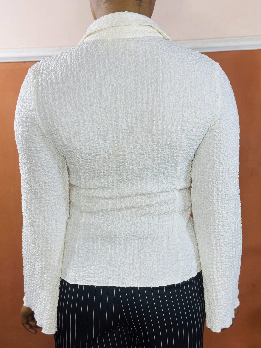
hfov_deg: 30.3
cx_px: 130
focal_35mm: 48
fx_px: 483
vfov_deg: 39.7
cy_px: 174
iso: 64
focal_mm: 6.86
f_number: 1.78
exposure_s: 1/117
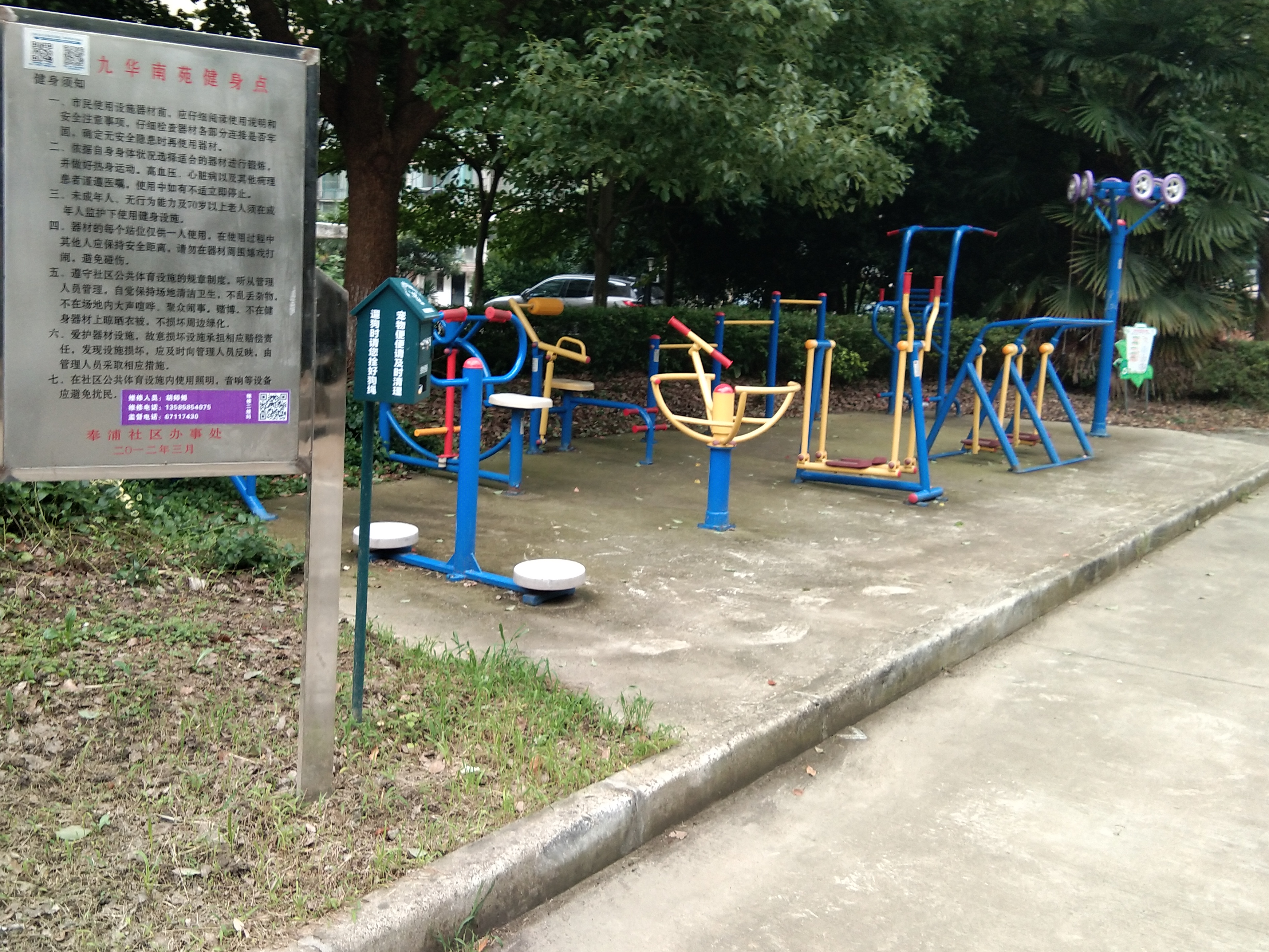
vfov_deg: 38.6
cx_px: 584
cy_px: 410
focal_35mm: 37
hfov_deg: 50.1
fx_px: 1356
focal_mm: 3.69
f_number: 2.2
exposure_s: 1/50
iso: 80
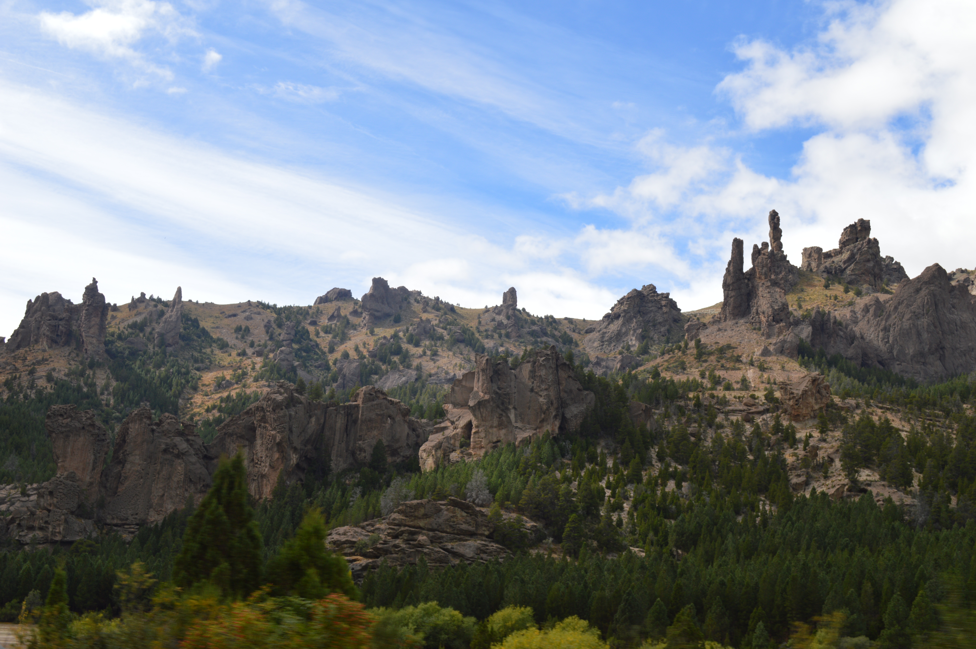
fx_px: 1138
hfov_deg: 46.4
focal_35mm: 42
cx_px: 488
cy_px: 324
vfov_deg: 31.8
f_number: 8
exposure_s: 1/200
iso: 100
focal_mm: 28
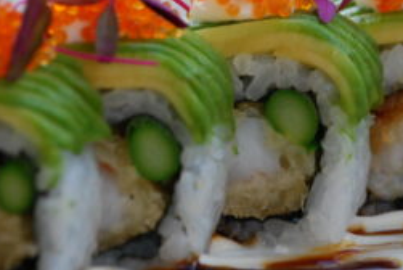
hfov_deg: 5.5
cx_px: 254
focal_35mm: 373
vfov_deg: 3.7
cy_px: 102
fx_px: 4180
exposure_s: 1/160
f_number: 13
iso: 800
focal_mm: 125
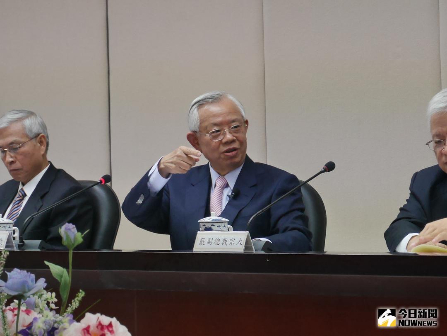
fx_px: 2182
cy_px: 168
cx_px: 224
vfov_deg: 8.8
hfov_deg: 11.7
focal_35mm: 169
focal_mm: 42
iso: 1000
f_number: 5.6
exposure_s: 1/100
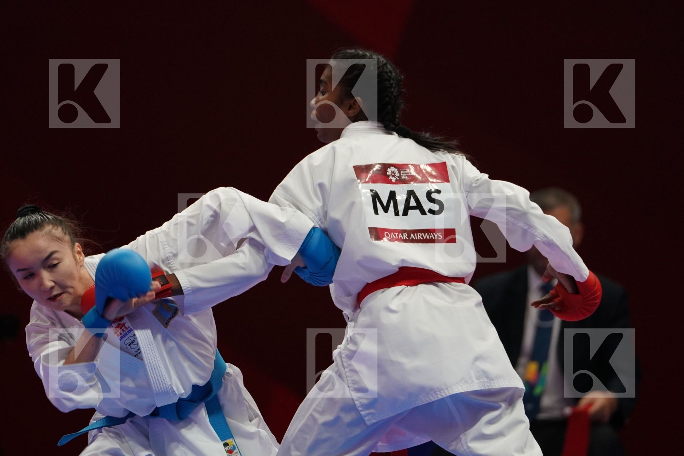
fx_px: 7770
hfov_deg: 5.0
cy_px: 228
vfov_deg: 3.4
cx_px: 342
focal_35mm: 409
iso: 2000
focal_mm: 273
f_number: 4
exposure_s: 1/1000
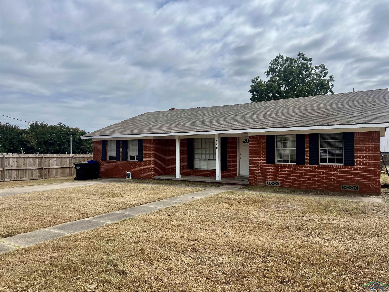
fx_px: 292
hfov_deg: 67.3
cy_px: 146
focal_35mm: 26
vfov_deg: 53.1
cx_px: 194
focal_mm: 5.7
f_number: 1.5
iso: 50
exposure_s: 1/7463
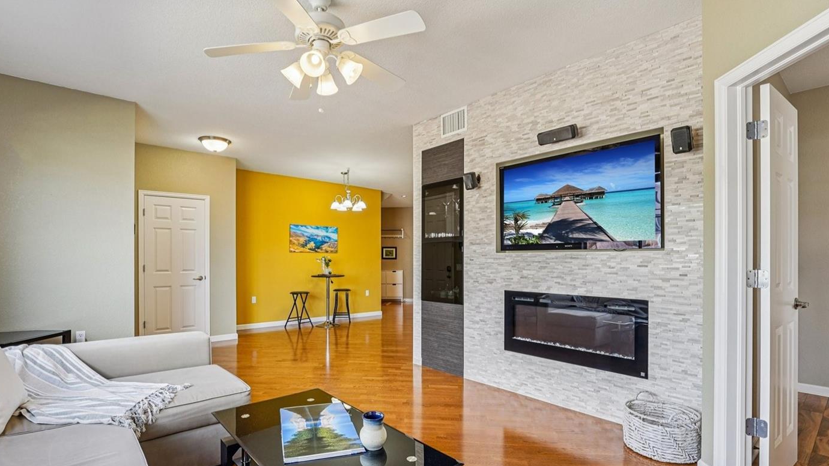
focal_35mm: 18
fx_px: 390
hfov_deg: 93.4
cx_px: 389
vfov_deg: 61.6
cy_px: 261
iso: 400
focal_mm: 14.6
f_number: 8
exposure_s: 1/20
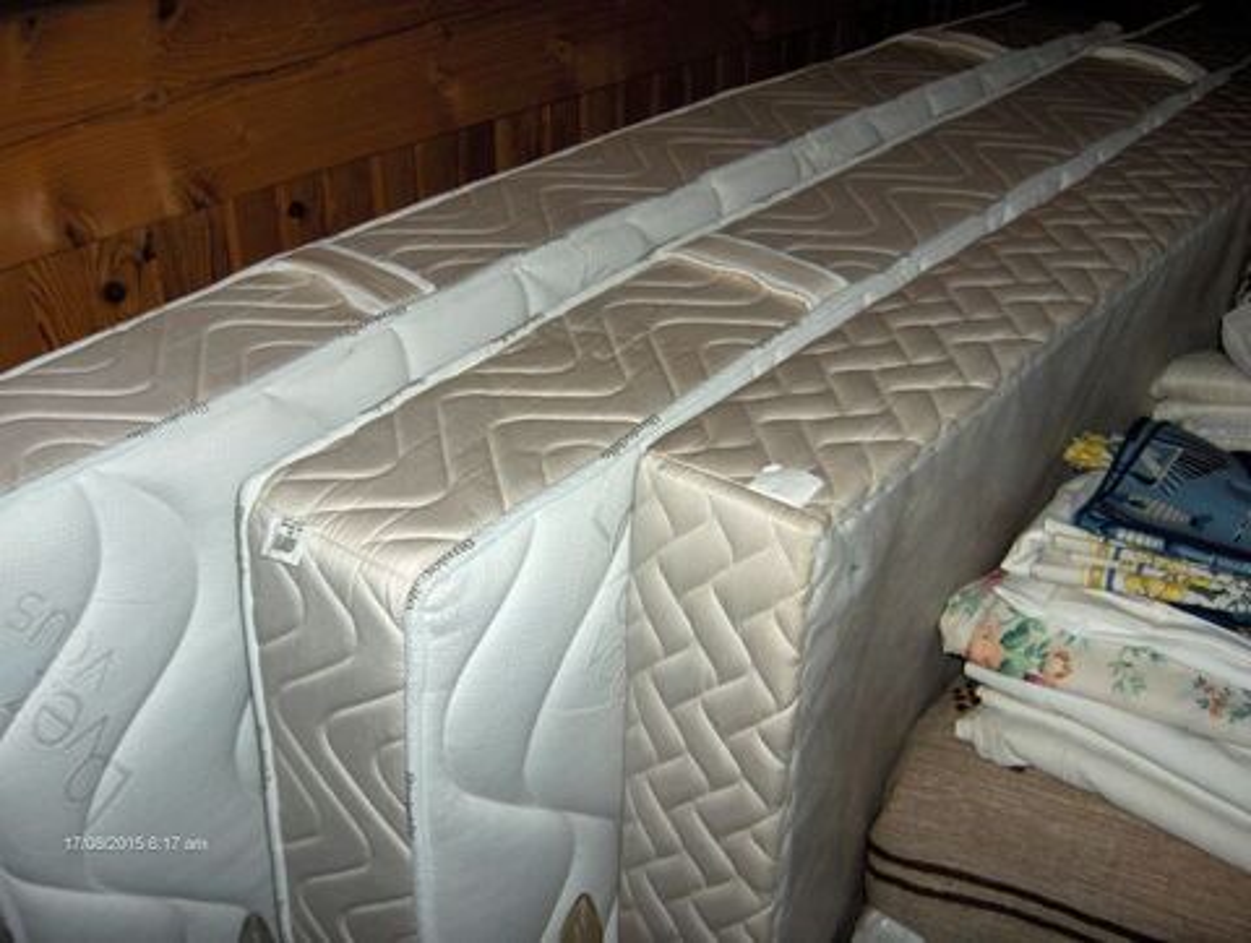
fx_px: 1412
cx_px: 626
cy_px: 472
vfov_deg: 36.9
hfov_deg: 47.8
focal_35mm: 39
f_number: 2.8
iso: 100
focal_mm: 8
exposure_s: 1/60
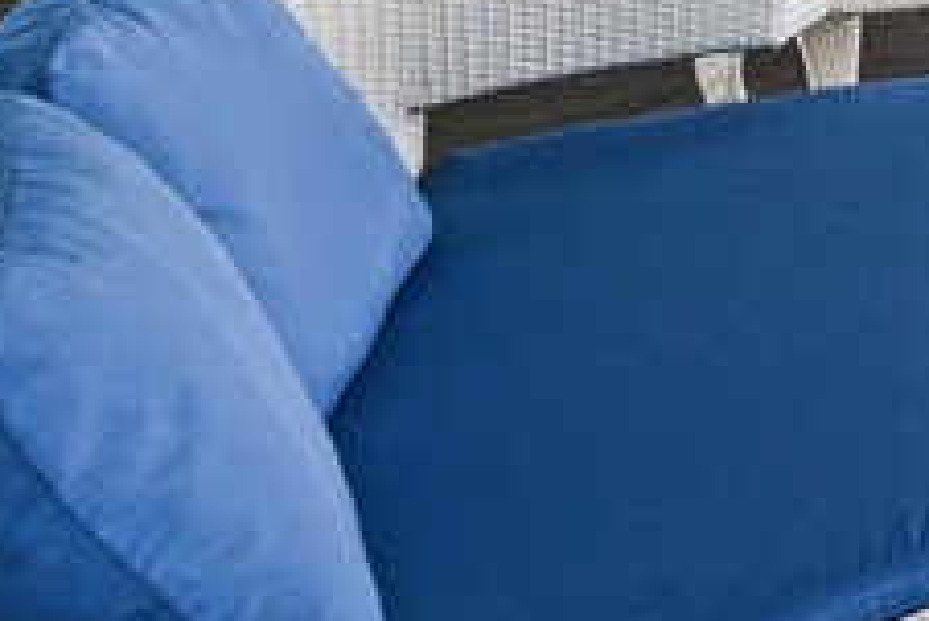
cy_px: -802
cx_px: 2590
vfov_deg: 12.2
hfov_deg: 12.5
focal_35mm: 93
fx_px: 2401
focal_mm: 14
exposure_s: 1/10
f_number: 14
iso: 31
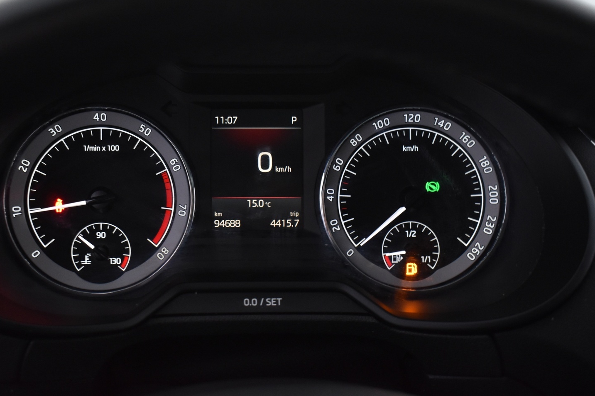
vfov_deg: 25.7
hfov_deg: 37.8
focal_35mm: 53
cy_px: 173
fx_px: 869
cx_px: 262
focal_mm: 31
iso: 1250
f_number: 5.6
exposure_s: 1/15
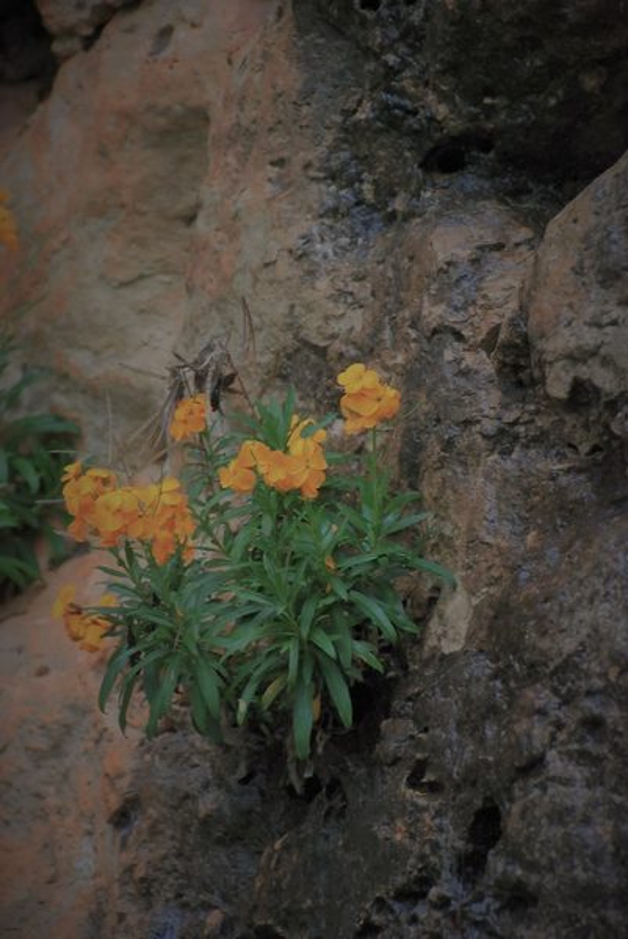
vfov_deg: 8.1
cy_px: 470
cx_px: 314
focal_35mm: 255
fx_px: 6660
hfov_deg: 5.4
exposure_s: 1/200
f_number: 6.3
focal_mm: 170
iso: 720
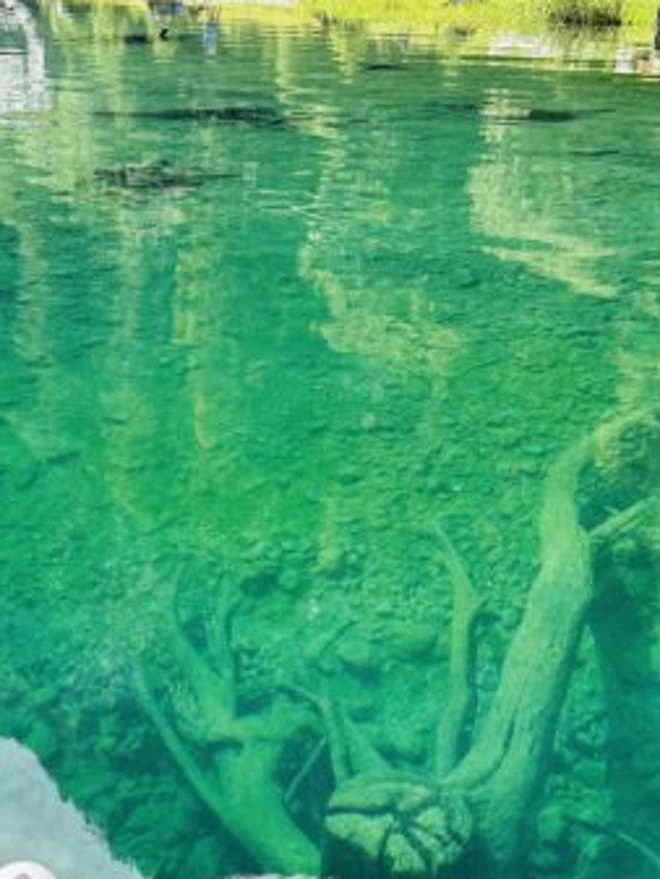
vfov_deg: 33.4
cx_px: 209
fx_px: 1448
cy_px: 605
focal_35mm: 57
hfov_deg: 25.5
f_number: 1.78
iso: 80
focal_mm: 6.86
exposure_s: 1/1664
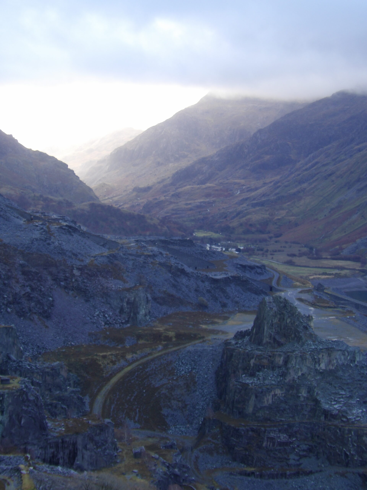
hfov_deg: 21.0
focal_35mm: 70
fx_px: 990
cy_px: 245
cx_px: 184
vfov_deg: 27.8
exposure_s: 1/30
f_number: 4.5
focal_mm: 12.6
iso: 101
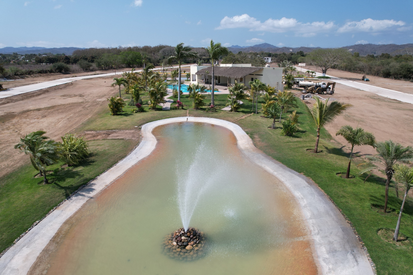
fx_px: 252
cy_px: 138
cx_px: 206
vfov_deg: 57.2
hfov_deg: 78.6
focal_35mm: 22
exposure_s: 1/2500
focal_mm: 8.38
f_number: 2.8
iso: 100
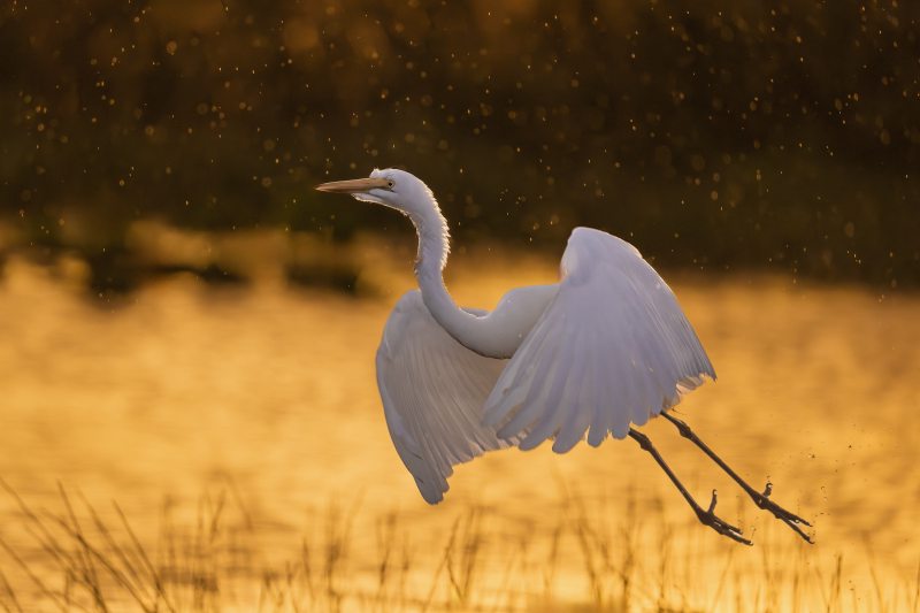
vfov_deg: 2.3
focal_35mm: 600
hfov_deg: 3.4
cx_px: 460
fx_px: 15329
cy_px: 306
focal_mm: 600
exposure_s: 1/1600
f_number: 6.3
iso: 4000
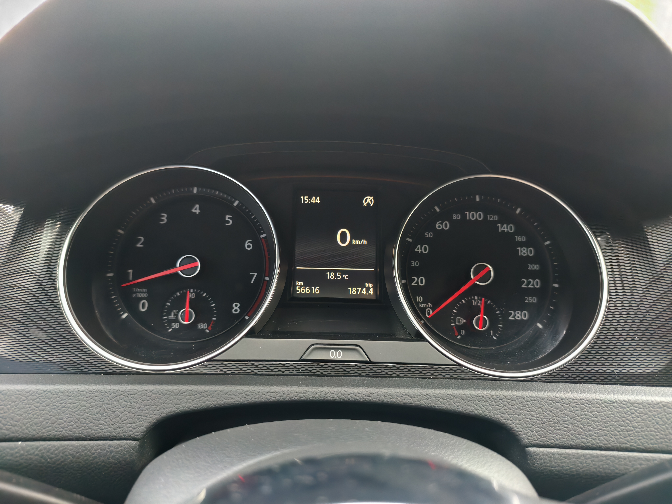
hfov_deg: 73.9
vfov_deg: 58.9
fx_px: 446
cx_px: 336
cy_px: 252
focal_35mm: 23
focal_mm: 6.54
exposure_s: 1/295
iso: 1411
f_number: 1.57
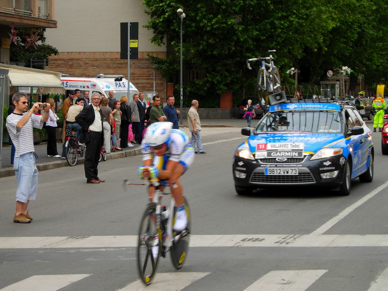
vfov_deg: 14.4
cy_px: 146
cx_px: 194
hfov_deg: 19.1
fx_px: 1154
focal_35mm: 103
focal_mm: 21.5
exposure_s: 1/136
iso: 50
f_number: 4.7
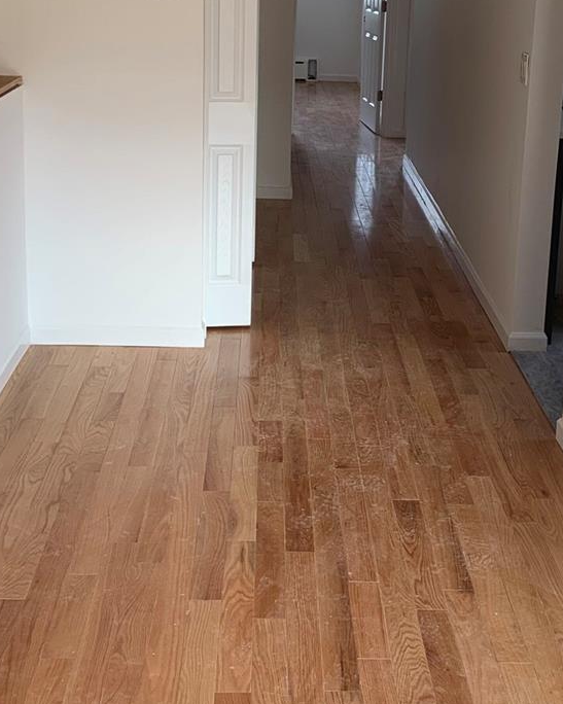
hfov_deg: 26.7
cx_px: 300
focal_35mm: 57
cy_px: 223
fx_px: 1187
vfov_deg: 32.7
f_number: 1.8
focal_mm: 4.25
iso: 40
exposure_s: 1/121
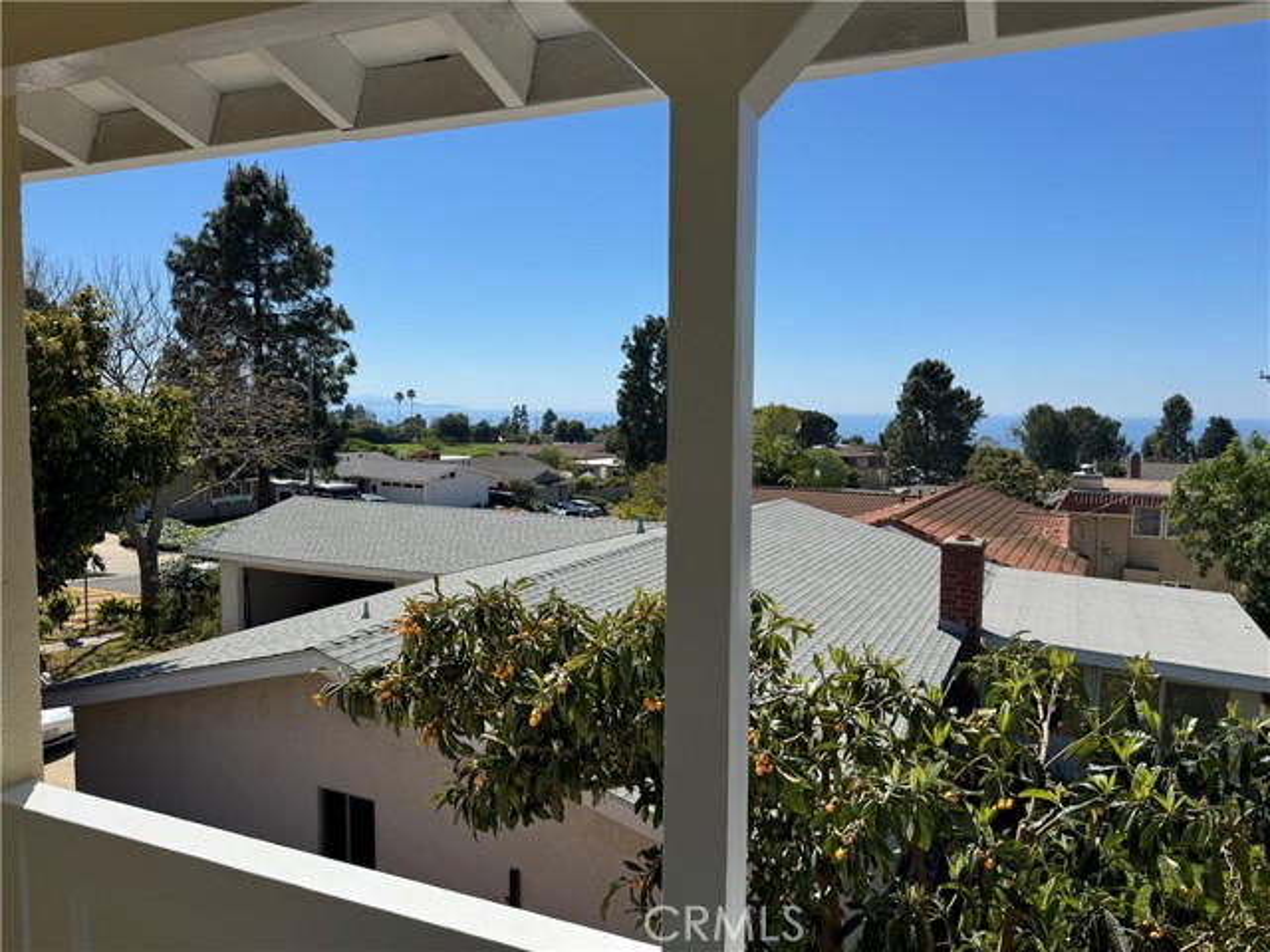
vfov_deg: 56.8
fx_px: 881
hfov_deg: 71.6
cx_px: 635
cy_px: 476
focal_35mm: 24
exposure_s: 1/6410
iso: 80
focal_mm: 6.76
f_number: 1.78
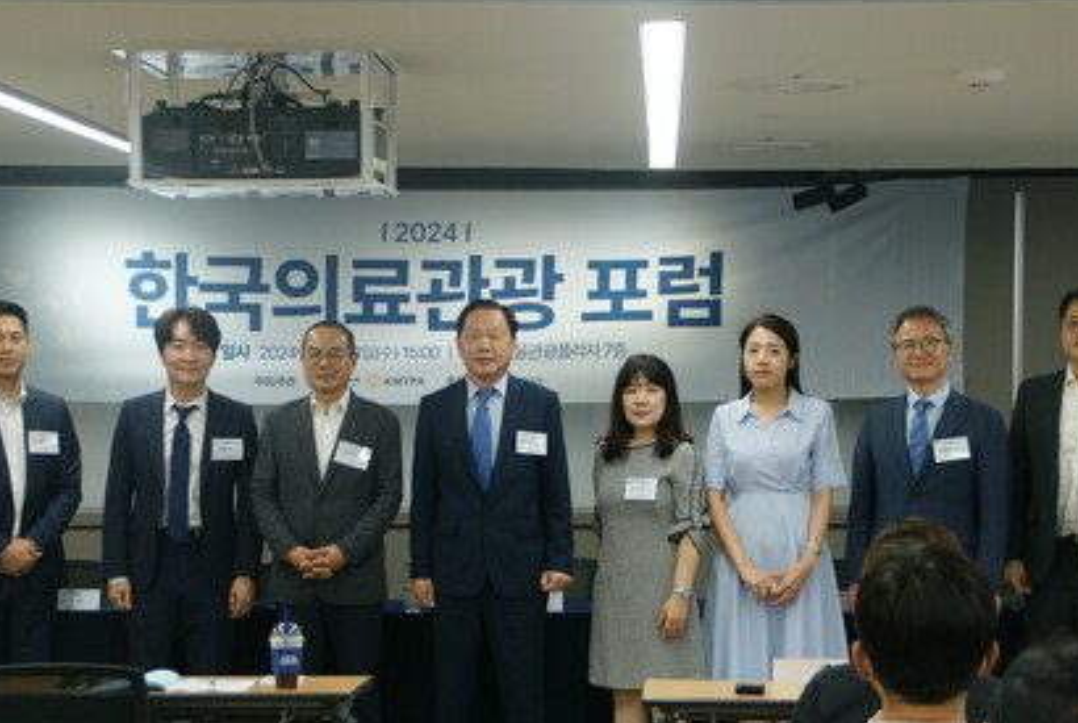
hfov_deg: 20.6
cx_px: 515
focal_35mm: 99
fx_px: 2962
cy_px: 434
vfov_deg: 13.9
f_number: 5
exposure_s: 1/60
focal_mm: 45
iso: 400
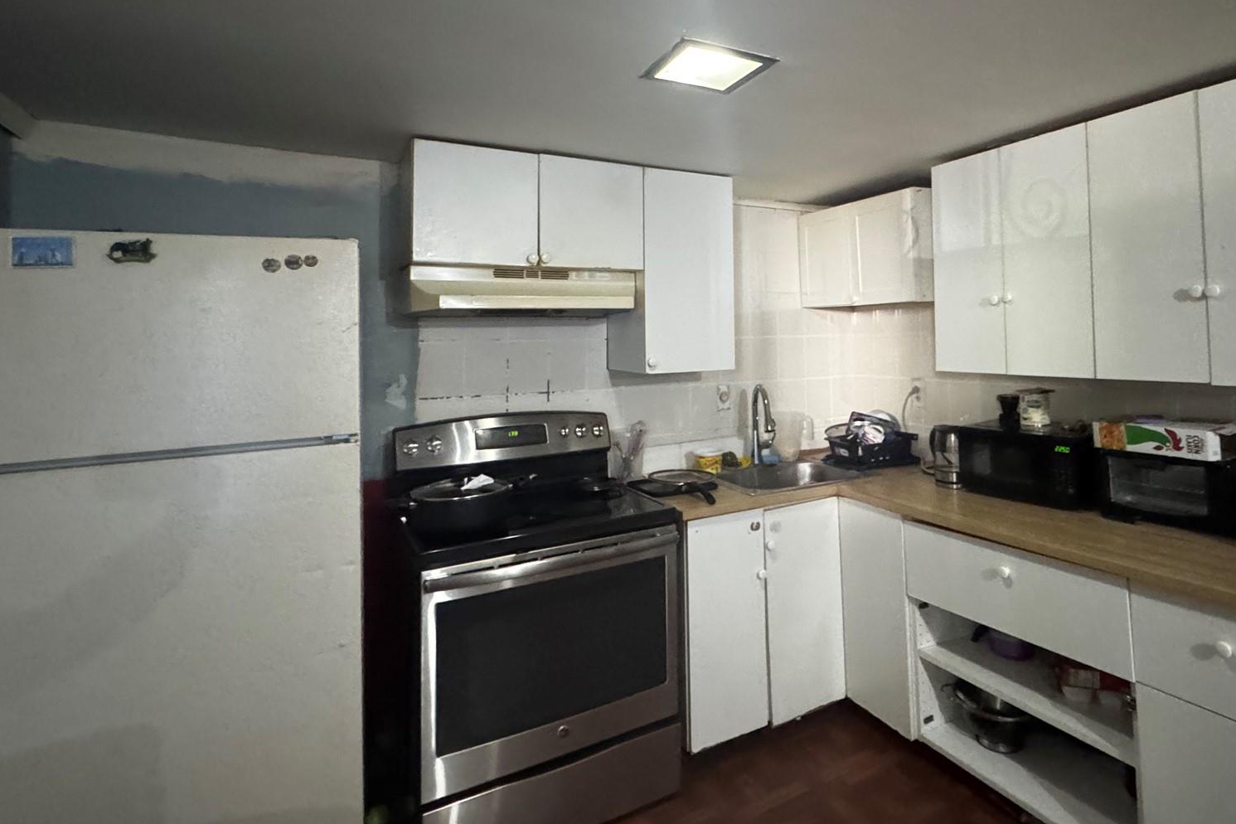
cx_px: 749
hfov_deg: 82.8
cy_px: 308
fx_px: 687
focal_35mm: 20
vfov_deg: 61.1
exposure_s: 1/60
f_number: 2.2
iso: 1250
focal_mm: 2.22
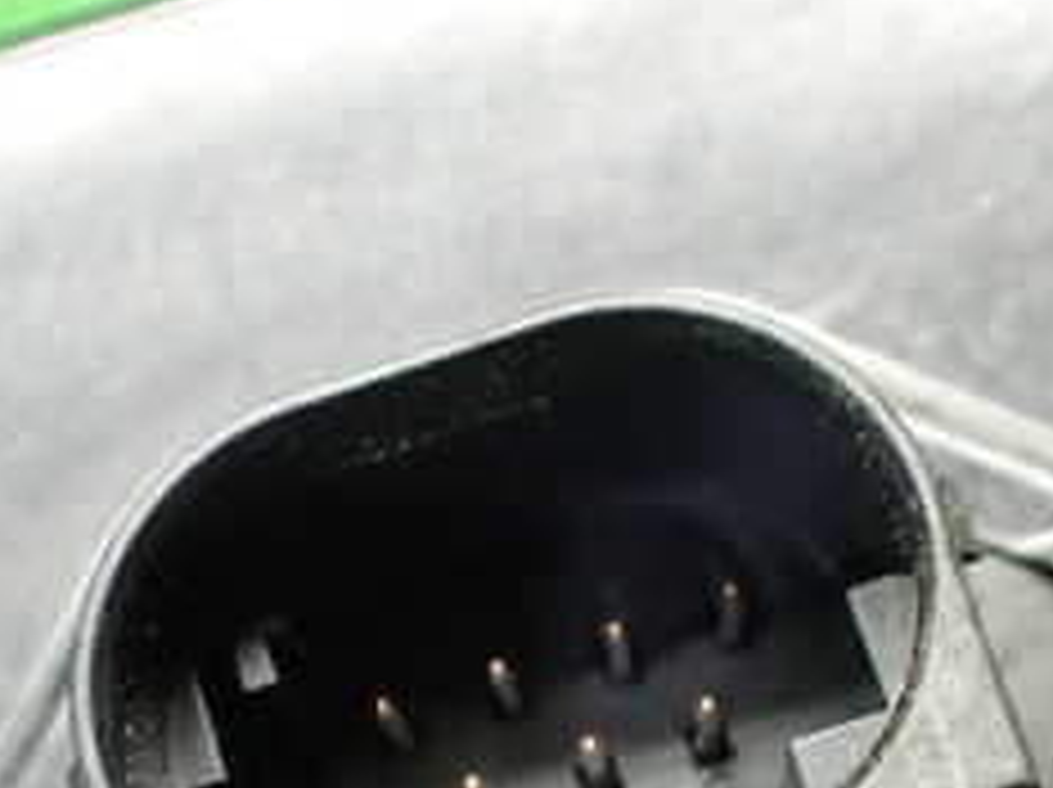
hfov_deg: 25.3
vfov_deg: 18.9
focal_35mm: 77
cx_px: 612
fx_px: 2340
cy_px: 653
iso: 800
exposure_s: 1/50
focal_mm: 5.4
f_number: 2.3
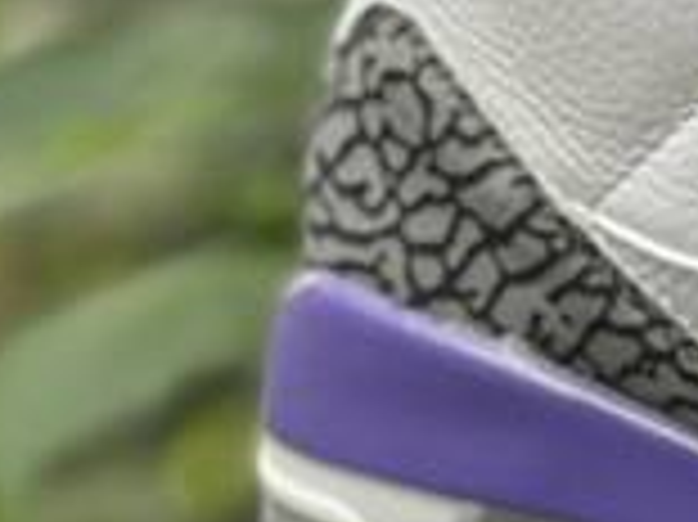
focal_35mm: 306
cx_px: 1563
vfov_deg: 4.8
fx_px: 6165
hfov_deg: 6.2
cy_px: -22
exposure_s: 1/121
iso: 40
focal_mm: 7.5
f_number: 2.2
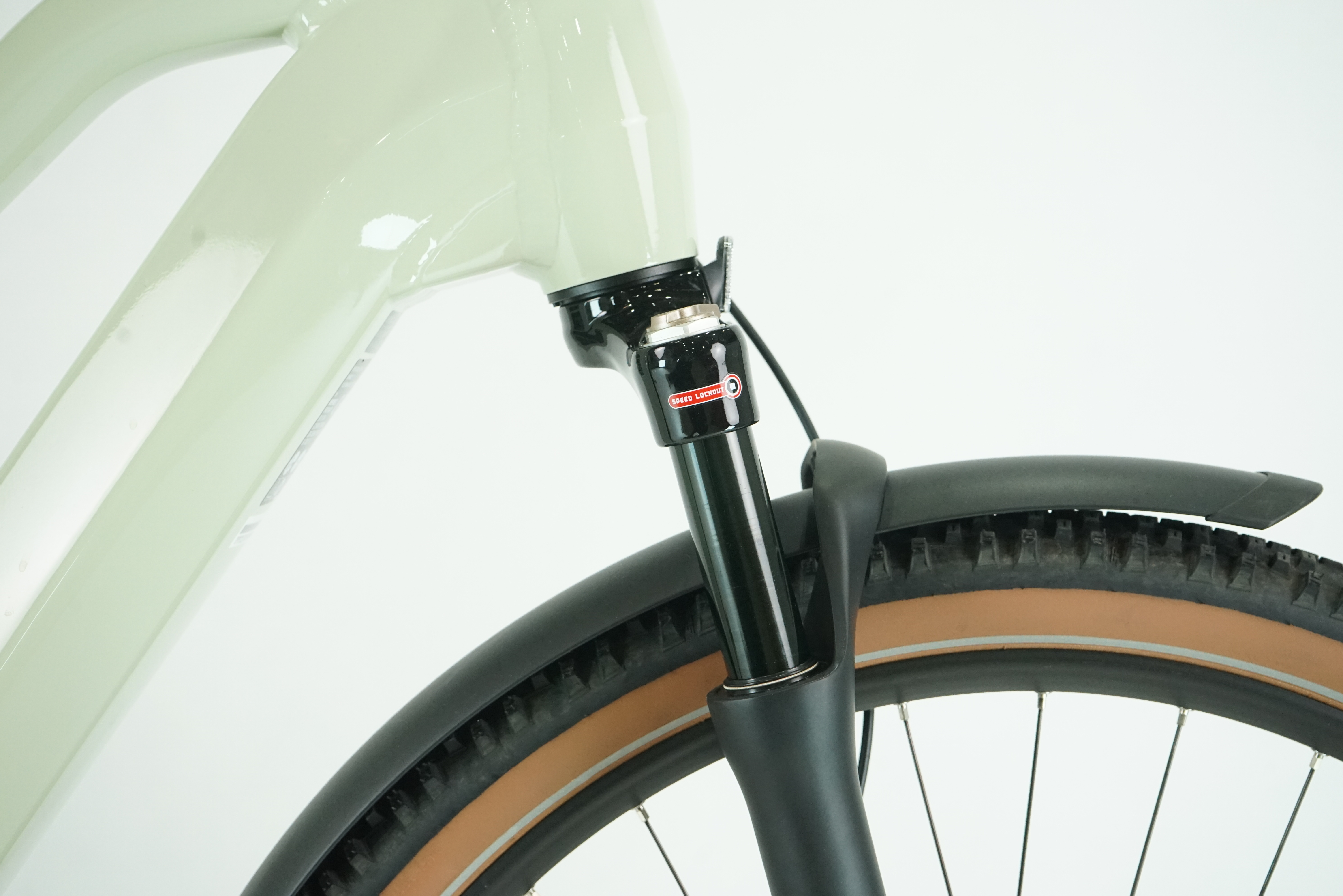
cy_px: 448
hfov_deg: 38.2
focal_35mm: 52
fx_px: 1940
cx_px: 672
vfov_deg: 26.0
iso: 3200
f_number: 7.1
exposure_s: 1/200
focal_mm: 52
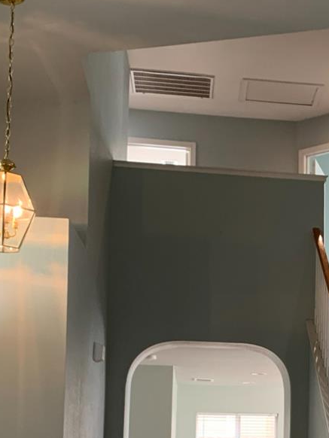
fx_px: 848
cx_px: 330
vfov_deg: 28.0
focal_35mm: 67
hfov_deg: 21.2
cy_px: 380
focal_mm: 4.25
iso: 160
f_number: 1.8
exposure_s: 1/60
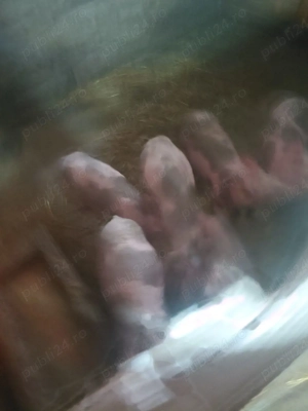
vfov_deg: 69.4
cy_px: 206
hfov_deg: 54.9
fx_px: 297
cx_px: 154
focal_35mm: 25
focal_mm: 4.69
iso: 1600
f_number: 1.8
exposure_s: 1/7.5
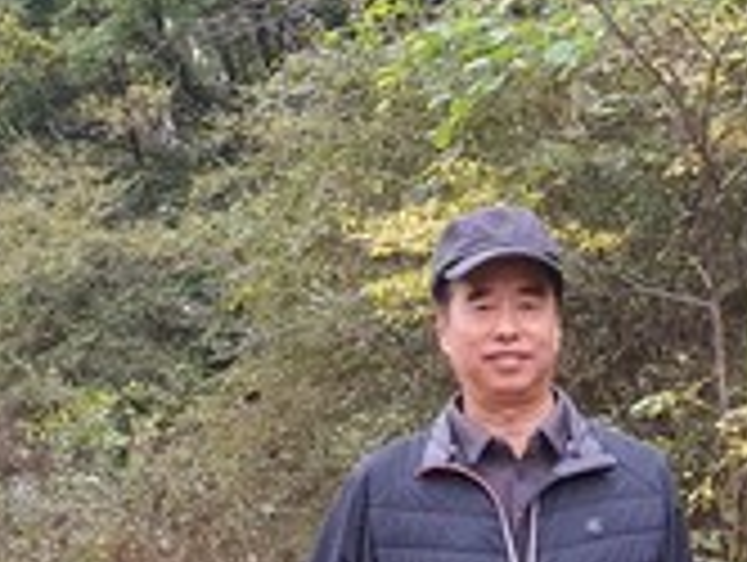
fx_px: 2031
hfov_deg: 20.7
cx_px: 540
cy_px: 605
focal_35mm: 94
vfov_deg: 15.4
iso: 160
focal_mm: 4.3
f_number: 2.4
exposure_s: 1/120
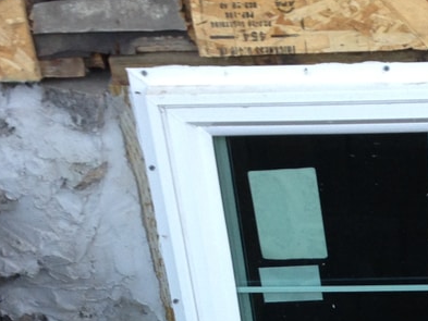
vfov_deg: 12.6
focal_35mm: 112
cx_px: 437
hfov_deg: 17.1
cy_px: 477
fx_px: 1385
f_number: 2.4
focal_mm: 4.13
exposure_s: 1/30
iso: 50
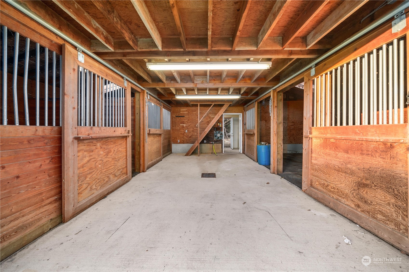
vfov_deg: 90.0
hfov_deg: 112.6
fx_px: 136
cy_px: 136
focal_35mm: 12
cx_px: 204
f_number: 6.7
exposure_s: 1/30
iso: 125
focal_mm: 12
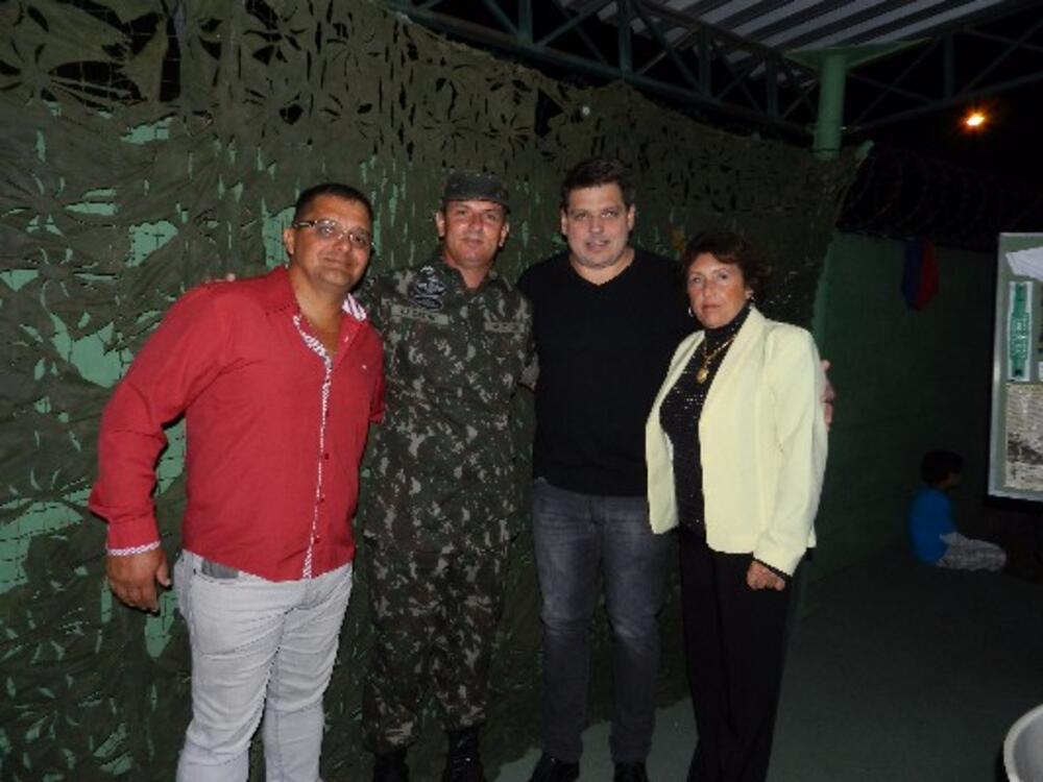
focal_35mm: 23
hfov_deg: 73.9
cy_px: 391
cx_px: 522
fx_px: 693
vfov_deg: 58.9
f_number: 3.4
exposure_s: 1/30
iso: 200
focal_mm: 4
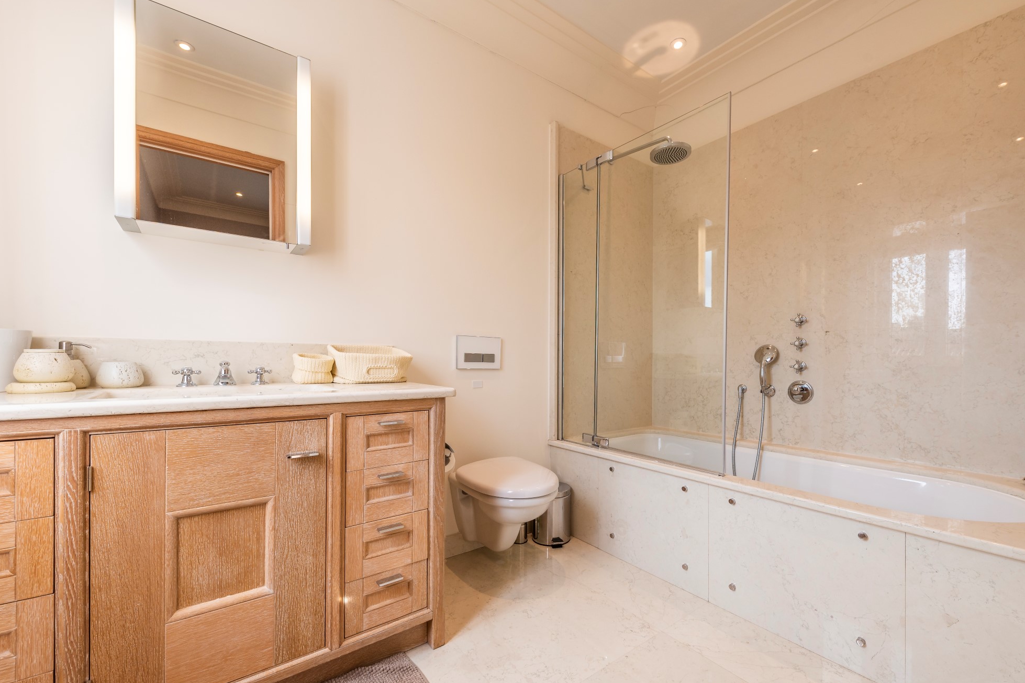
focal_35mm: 15
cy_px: 360
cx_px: 536
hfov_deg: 100.3
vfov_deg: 77.2
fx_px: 427
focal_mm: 14
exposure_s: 1/50
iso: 100
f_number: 5.6
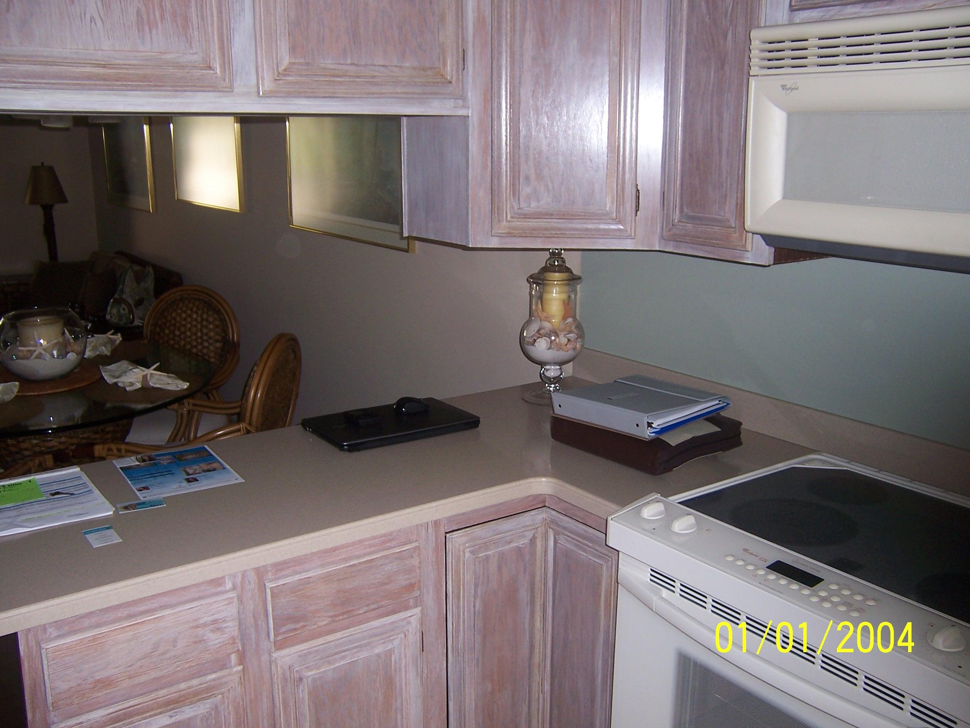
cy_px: 364
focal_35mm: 33
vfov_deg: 42.9
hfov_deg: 55.4
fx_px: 925
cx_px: 485
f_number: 2.8
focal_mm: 5.5
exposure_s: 1/60
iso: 80
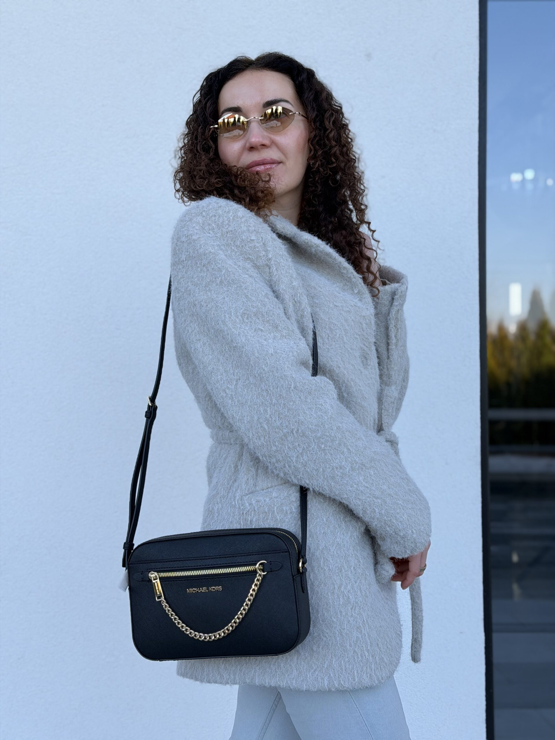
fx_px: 1026
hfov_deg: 30.3
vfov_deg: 39.7
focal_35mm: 48
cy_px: 370
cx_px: 278
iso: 64
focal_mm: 6.76
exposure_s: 1/620
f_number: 1.78
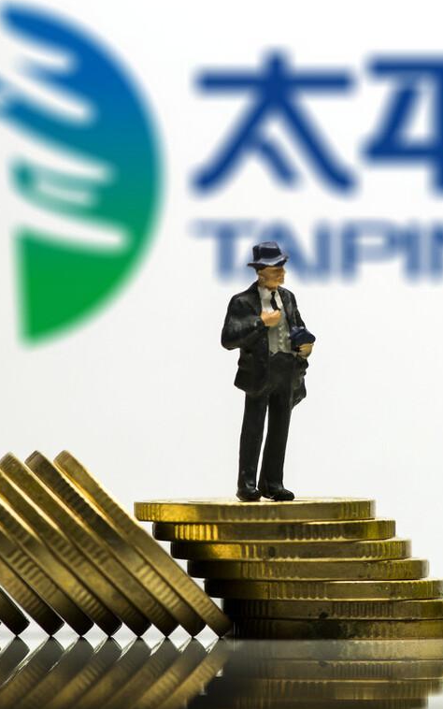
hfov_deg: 5.2
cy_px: 367
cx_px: 345
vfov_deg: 8.3
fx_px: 4901
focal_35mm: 254
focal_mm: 105
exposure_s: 1/250
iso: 500
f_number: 9
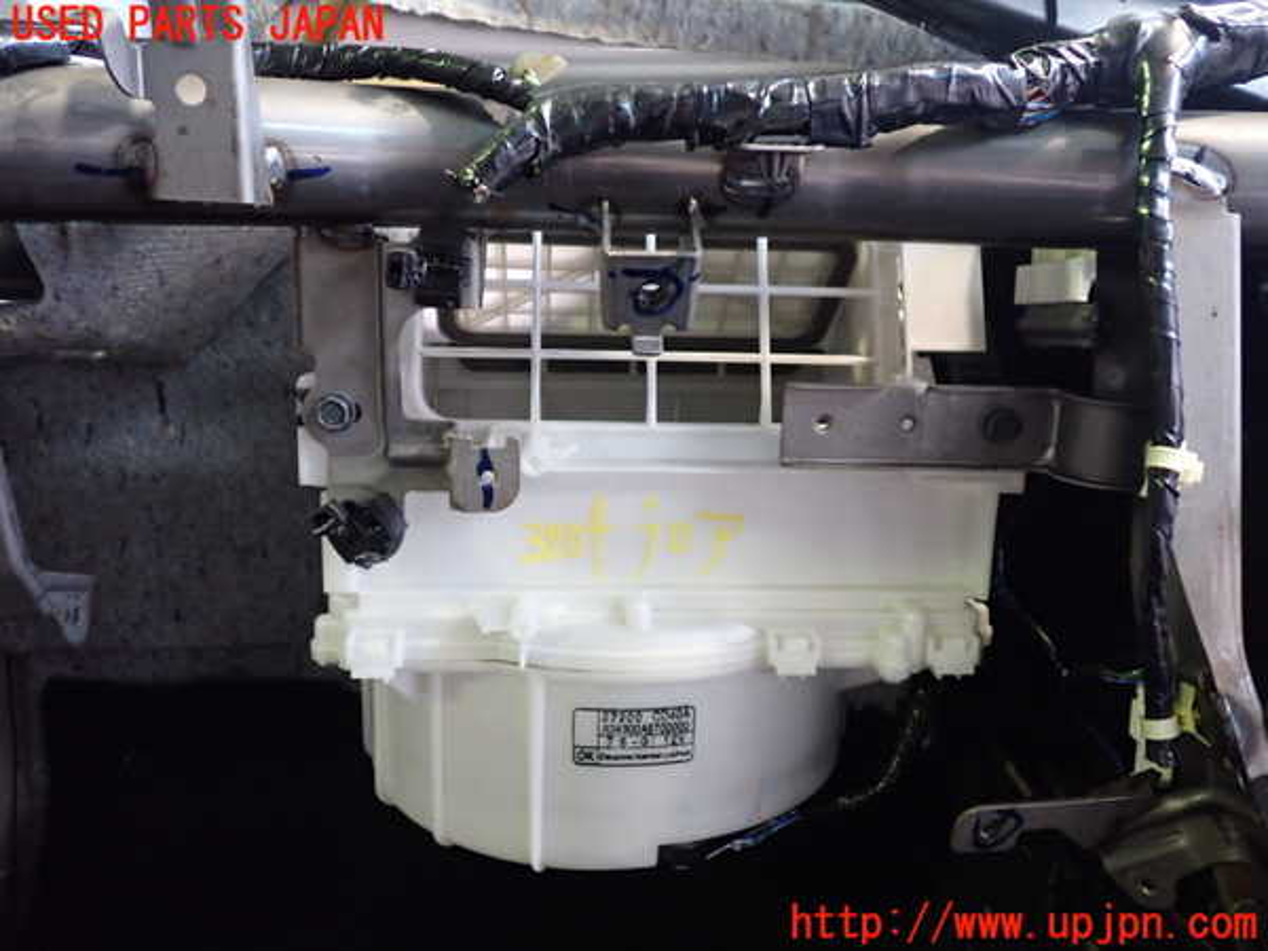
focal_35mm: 30
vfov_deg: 46.8
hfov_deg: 60.0
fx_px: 1099
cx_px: 634
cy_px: 476
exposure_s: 1/30
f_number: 2.3
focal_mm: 5.4
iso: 640
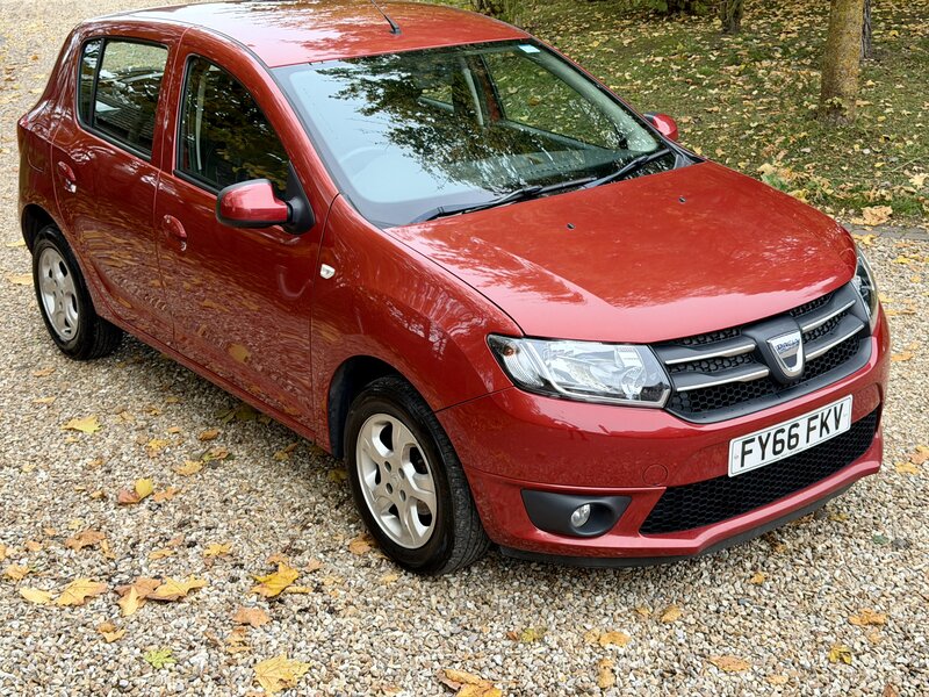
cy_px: 348
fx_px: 1288
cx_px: 464
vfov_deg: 30.3
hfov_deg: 39.7
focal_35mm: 48
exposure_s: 1/60
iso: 160
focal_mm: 6.76
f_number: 1.78
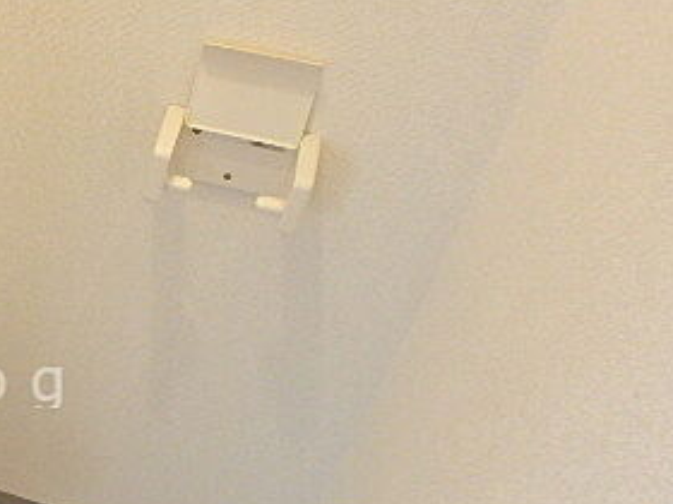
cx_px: -89
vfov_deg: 29.8
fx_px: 933
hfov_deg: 33.8
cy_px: 379
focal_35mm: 48
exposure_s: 1/30
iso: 800
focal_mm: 3.7
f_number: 3.5
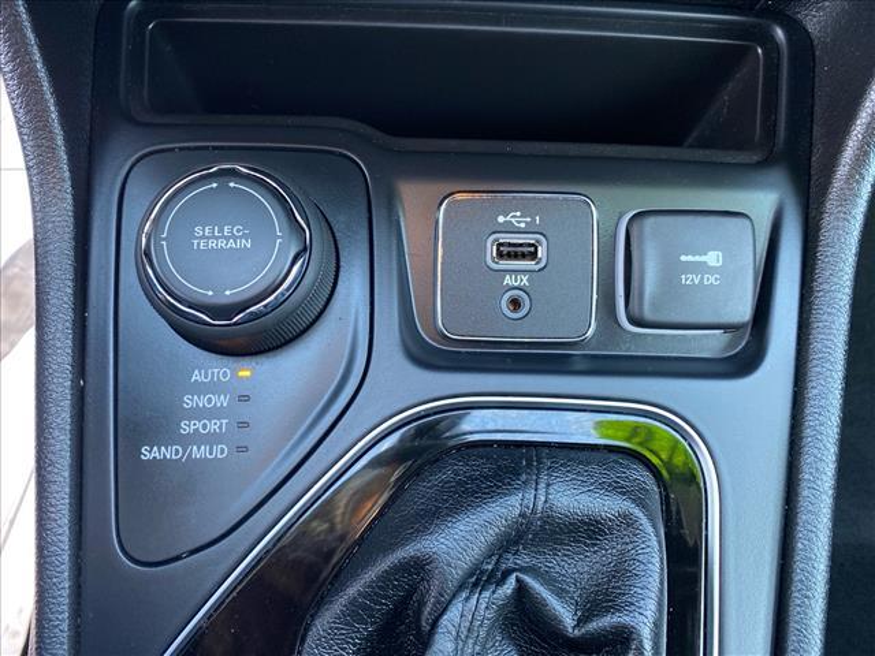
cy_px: 328
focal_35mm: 26
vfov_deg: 53.1
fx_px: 657
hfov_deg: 67.3
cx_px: 438
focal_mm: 4.25
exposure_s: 1/60
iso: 200
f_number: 1.8
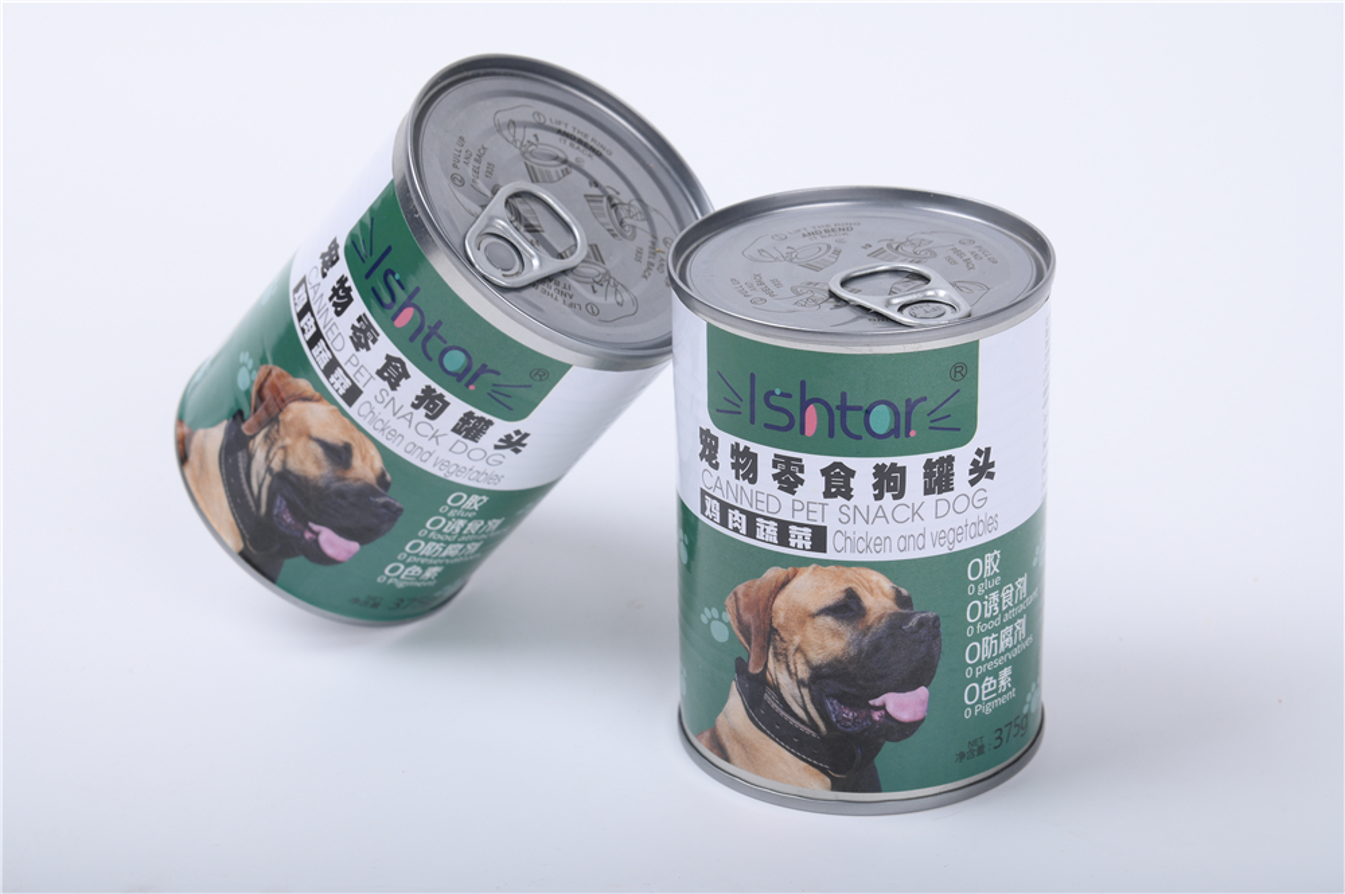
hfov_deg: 17.1
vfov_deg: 11.4
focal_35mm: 120
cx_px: 672
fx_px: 4480
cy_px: 447
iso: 125
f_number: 11
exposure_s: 1/125
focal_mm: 120
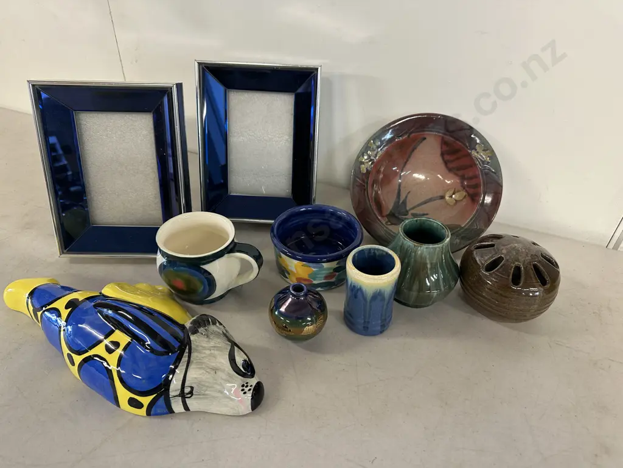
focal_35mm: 24
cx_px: 312
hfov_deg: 71.6
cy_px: 234
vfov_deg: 56.8
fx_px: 432
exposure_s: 1/50
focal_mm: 6.86
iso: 200
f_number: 1.78
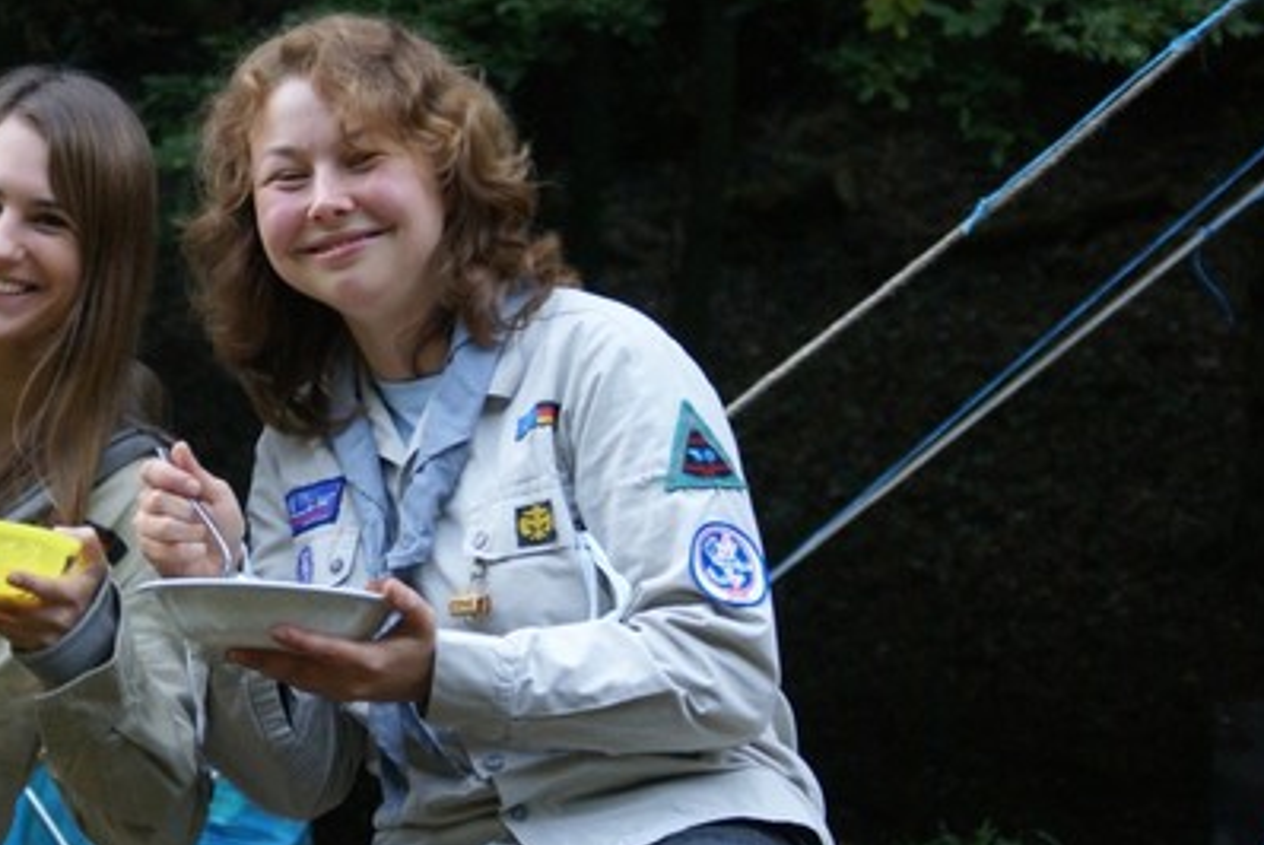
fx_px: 5938
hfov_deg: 12.1
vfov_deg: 8.1
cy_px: 467
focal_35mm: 169
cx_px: 314
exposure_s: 1/60
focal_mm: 70
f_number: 5.6
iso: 400
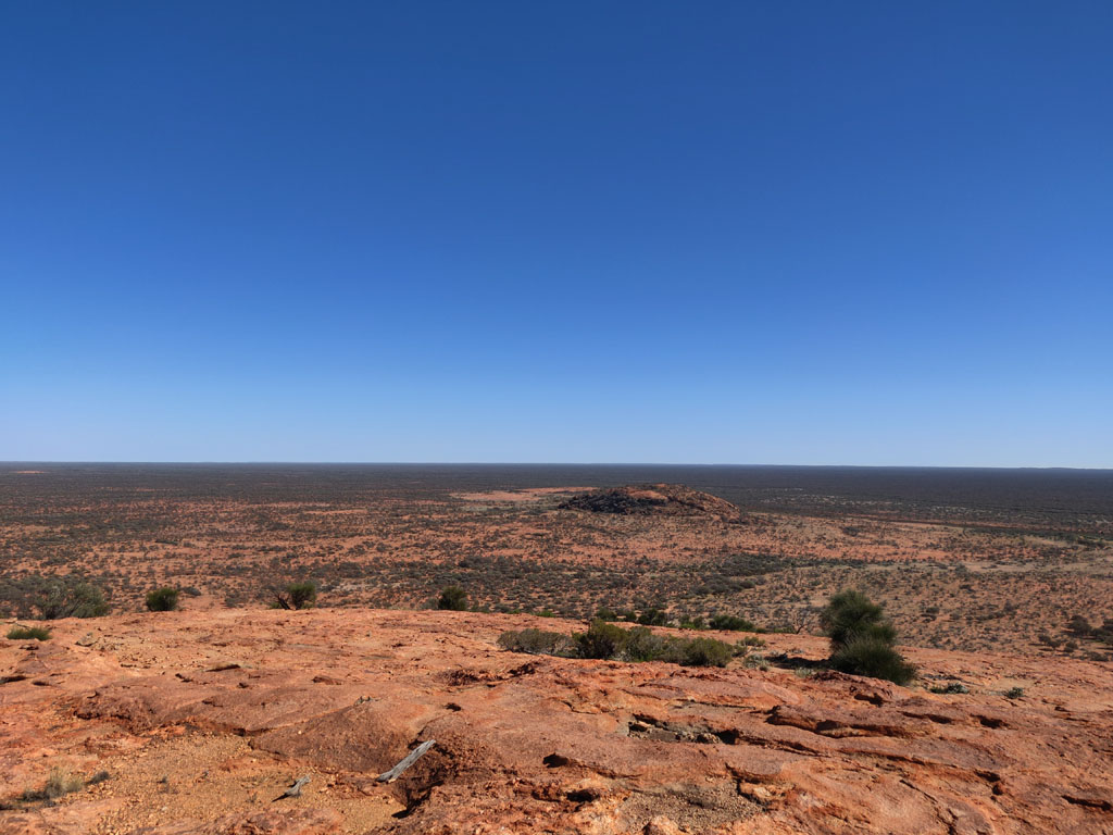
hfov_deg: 69.4
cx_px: 556
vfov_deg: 54.9
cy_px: 418
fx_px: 804
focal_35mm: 25
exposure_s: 1/1510
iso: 100
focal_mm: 4.25
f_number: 1.7
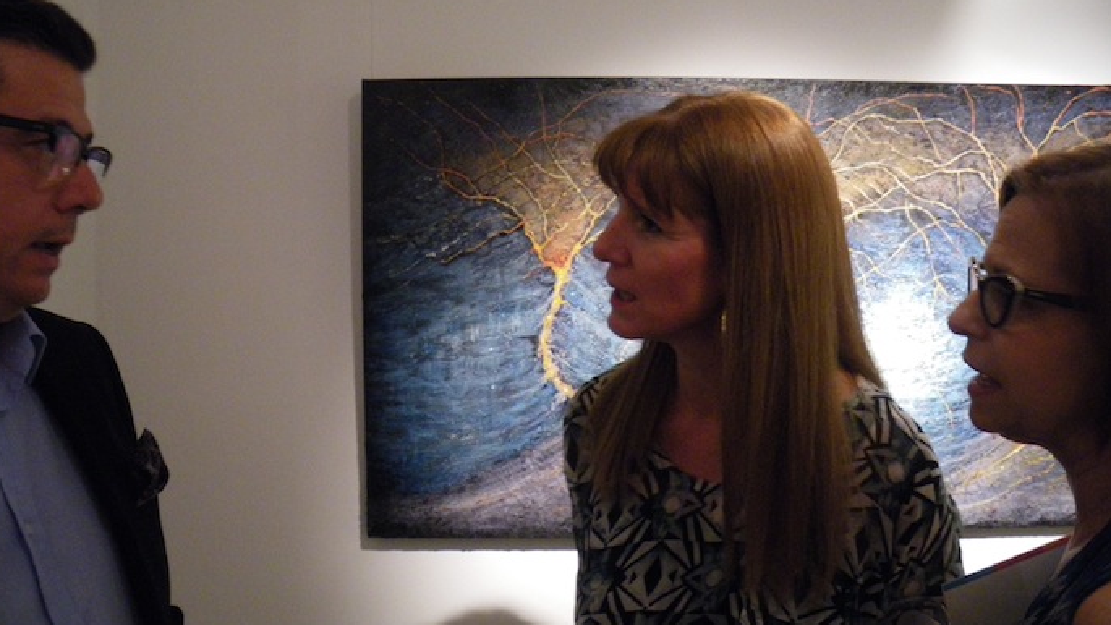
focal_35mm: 40
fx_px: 1178
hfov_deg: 50.5
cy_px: 341
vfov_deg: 29.7
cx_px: 547
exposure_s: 1/50
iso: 800
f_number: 3.5
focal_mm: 6.3
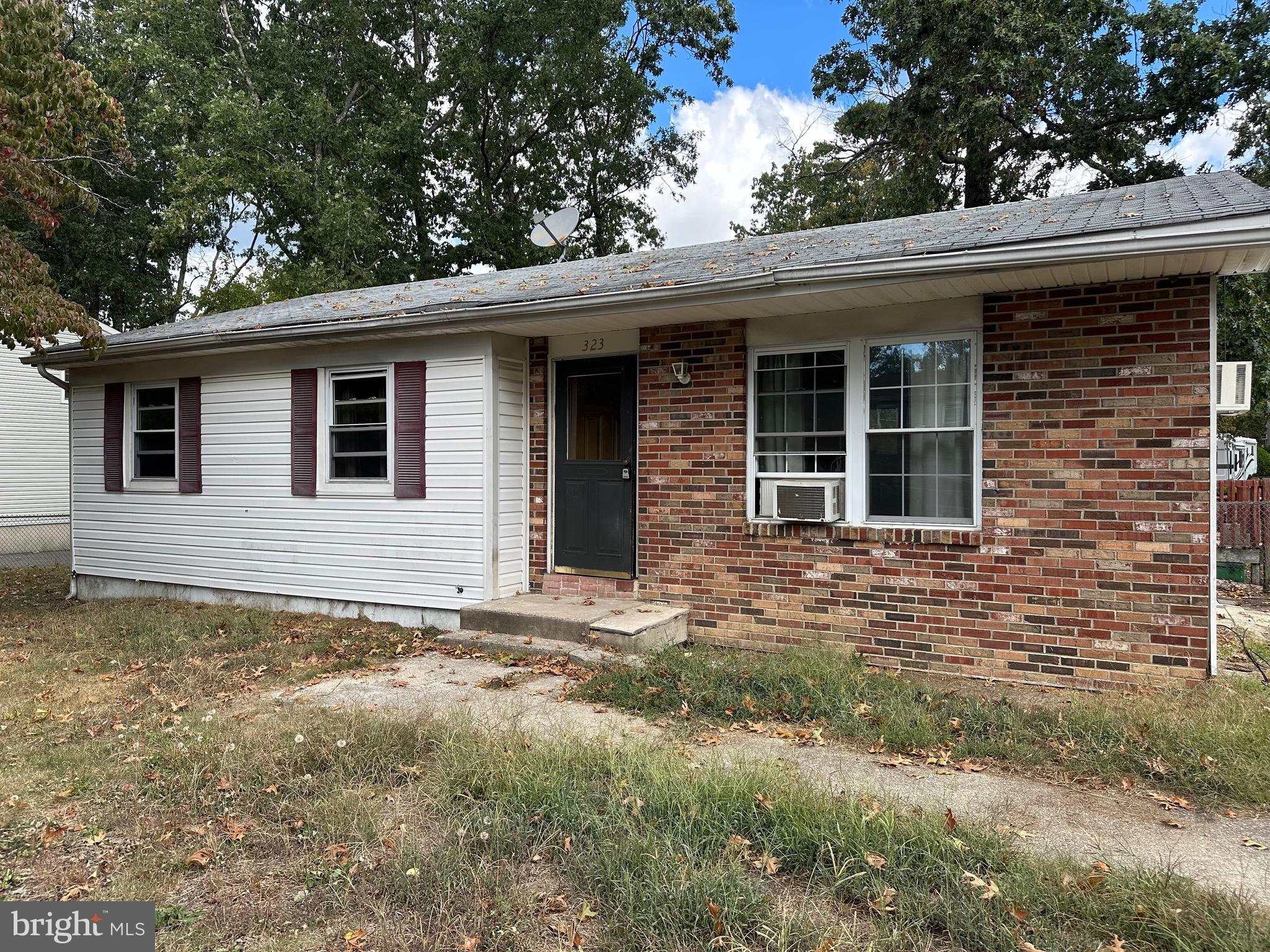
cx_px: 635
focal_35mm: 24
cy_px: 476
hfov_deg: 71.6
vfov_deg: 56.8
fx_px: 881
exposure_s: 1/935
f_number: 1.78
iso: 80
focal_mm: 6.86
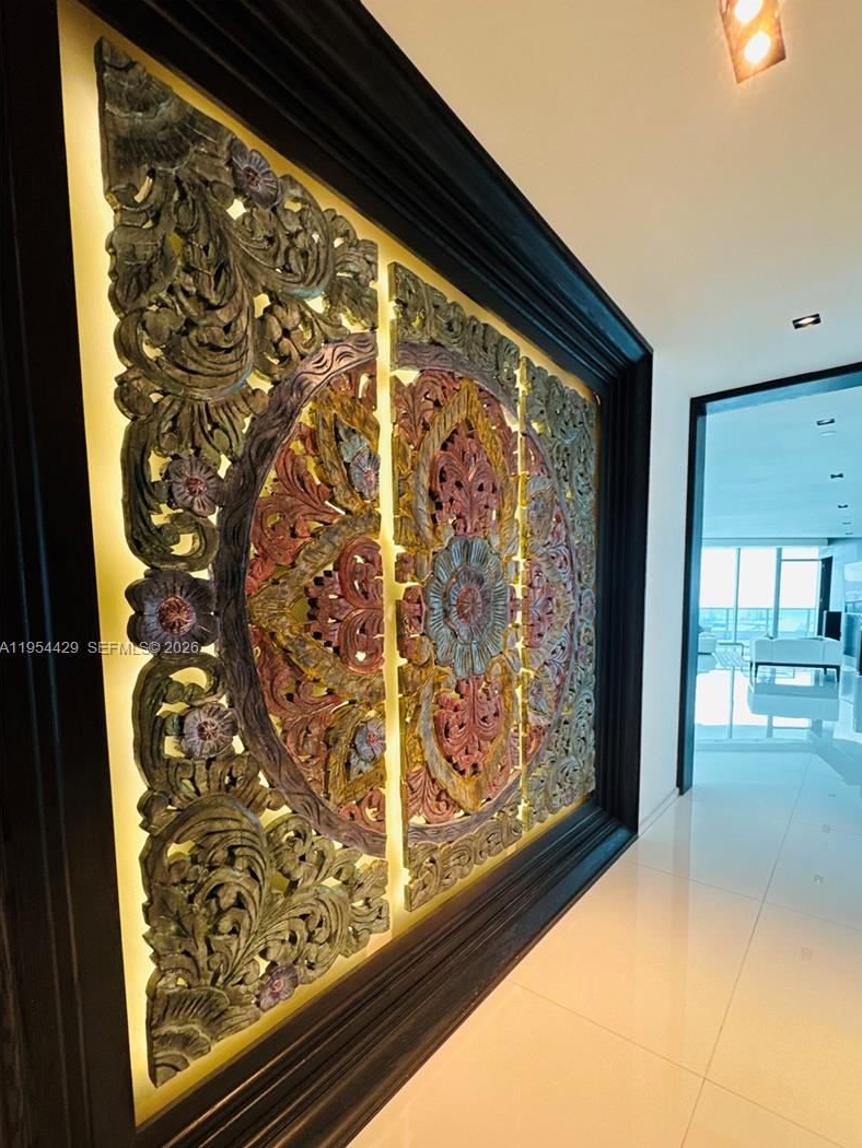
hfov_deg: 77.7
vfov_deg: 94.0
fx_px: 531
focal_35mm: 16
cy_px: 649
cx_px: 489
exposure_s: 1/60
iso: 200
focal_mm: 2.22
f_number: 2.2
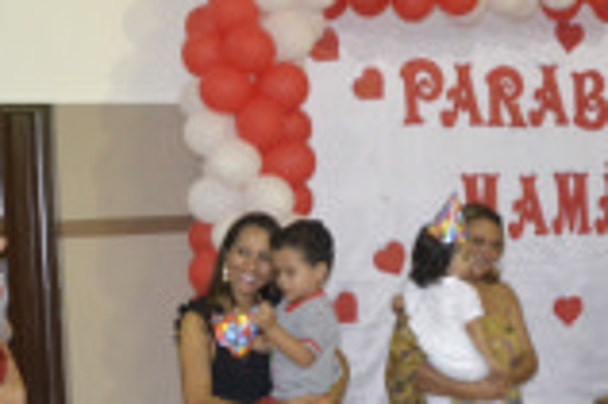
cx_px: 473
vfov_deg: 14.2
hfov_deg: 21.3
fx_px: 1603
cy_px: 375
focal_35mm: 95
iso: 3200
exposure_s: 1/60
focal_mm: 20
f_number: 3.5
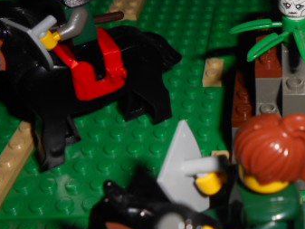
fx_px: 502
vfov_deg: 24.9
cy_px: 20
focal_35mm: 57
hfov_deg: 32.1
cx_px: 277
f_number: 11.9
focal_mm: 5.3
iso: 80
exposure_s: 1/25
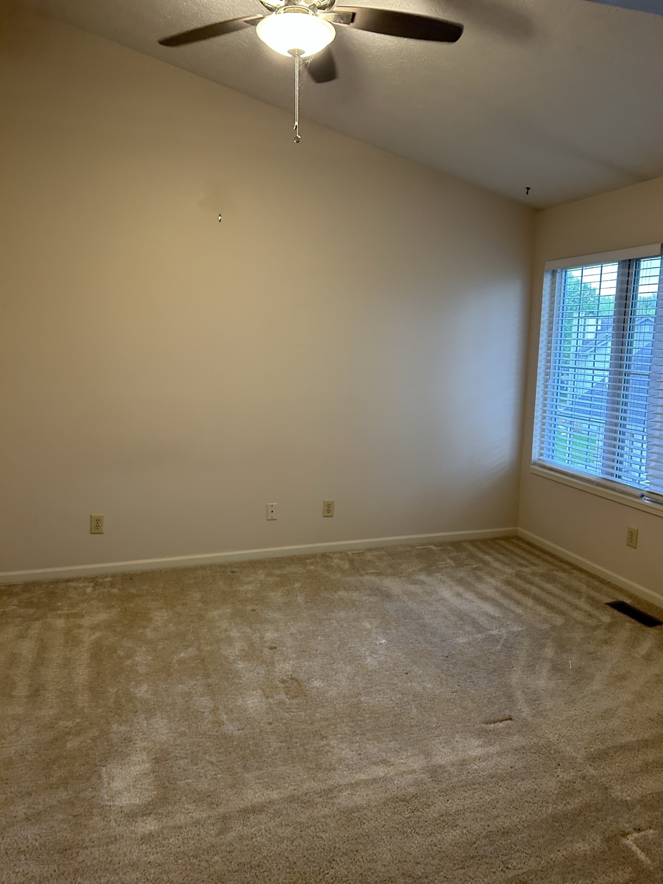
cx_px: 332
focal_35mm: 26
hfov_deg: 53.1
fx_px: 664
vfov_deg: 67.3
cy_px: 442
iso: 200
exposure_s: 1/60
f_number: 1.5
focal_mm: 5.7
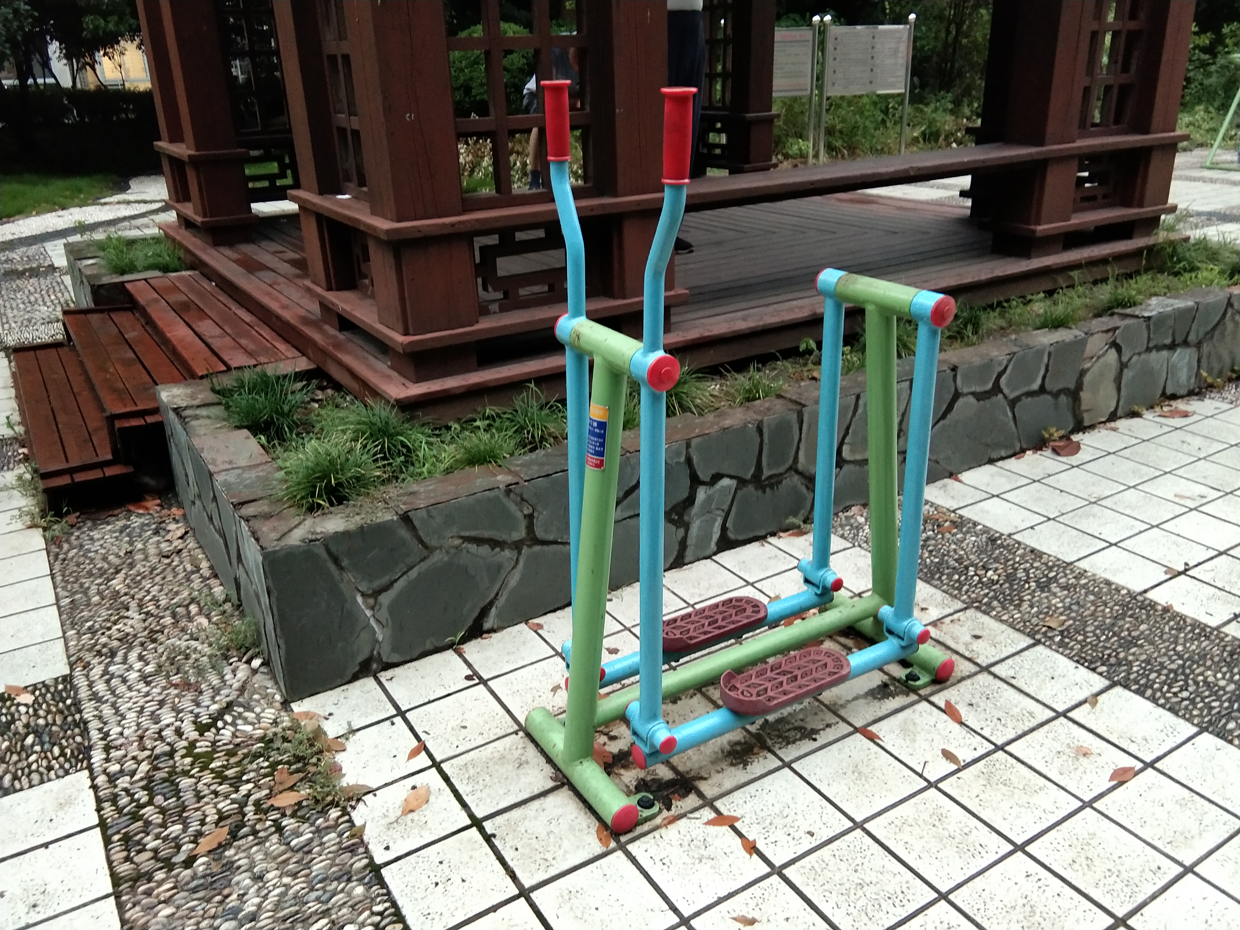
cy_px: 465
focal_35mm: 31
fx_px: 1110
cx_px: 620
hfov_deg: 58.4
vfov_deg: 45.4
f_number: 2.2
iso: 500
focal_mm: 3.69
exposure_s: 1/25
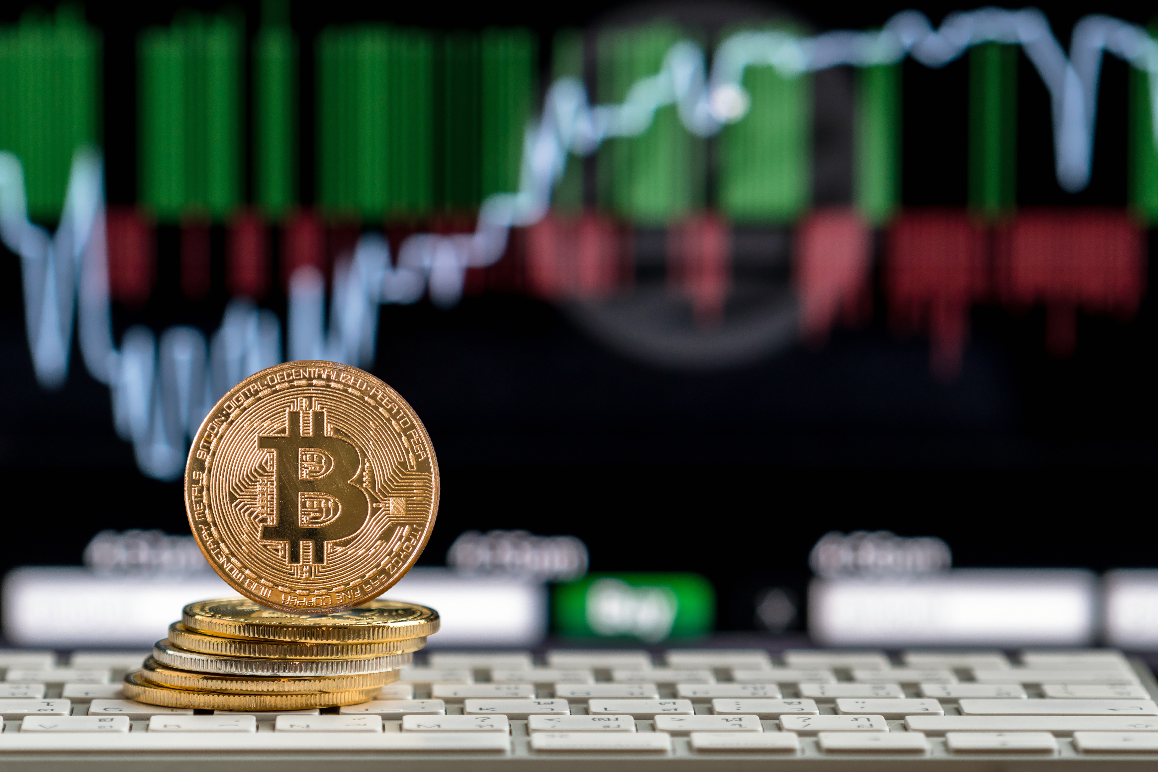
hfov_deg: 8.9
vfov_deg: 5.9
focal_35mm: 232
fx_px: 7478
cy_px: 386
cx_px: 579
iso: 640
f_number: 4
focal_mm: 155
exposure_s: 1/80
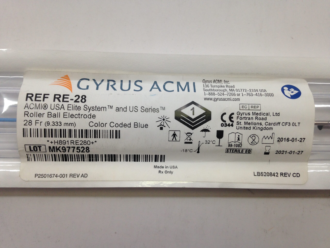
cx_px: 165
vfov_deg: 42.9
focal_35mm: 33
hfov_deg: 55.4
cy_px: 124
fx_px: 315
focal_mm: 4.12
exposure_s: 1/60
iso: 50
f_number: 2.4
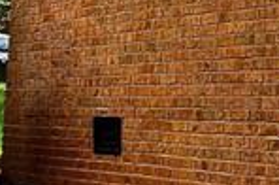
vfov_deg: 8.5
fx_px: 1214
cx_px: 456
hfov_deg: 12.3
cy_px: -72
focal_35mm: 157
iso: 32
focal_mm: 4.15
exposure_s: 1/439
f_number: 2.2
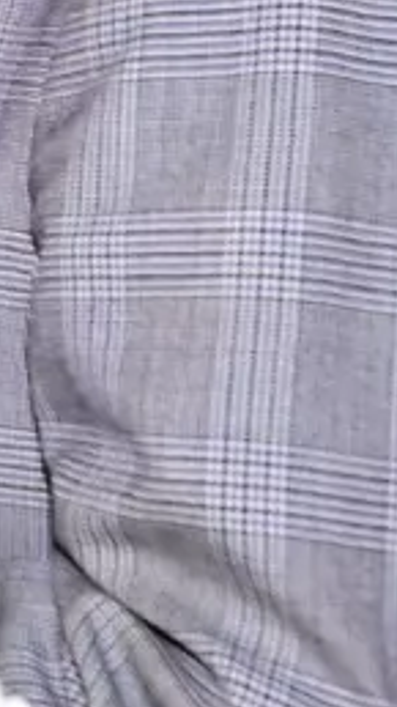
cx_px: -1008
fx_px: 2646
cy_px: -16
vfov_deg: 14.9
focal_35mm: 141
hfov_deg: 7.1
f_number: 5.6
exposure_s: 1/50
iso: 6400
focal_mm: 21.5
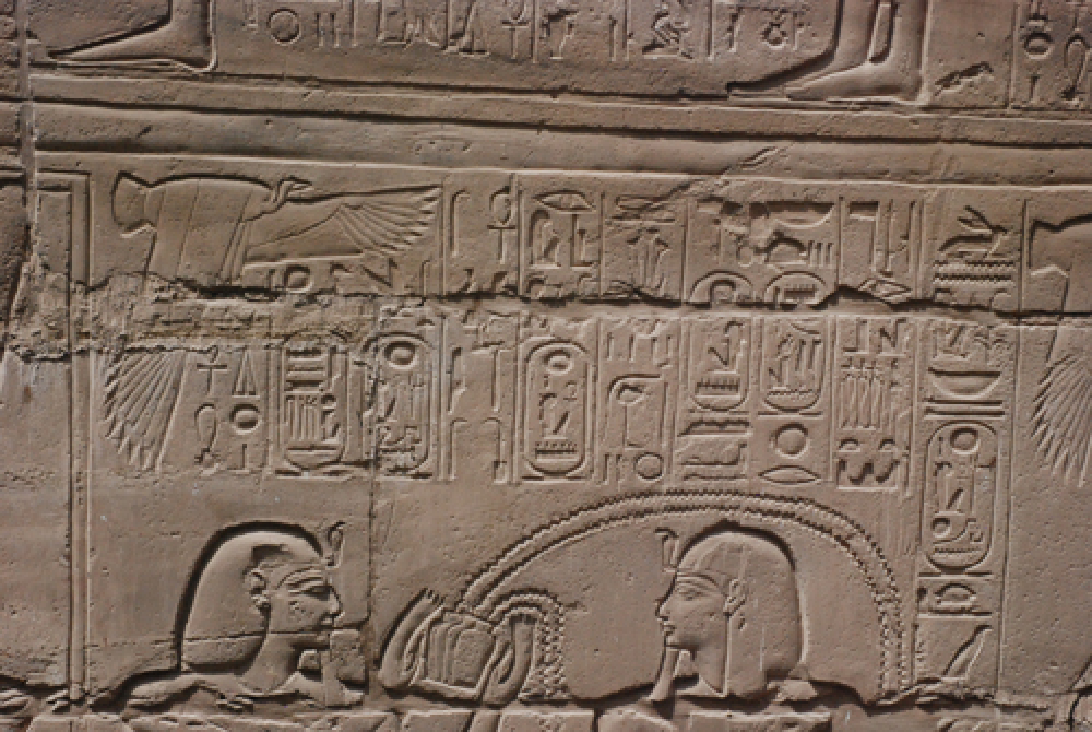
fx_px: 1823
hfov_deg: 33.4
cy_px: 366
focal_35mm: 60
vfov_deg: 22.7
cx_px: 546
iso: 1600
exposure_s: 1/500
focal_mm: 40
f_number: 11
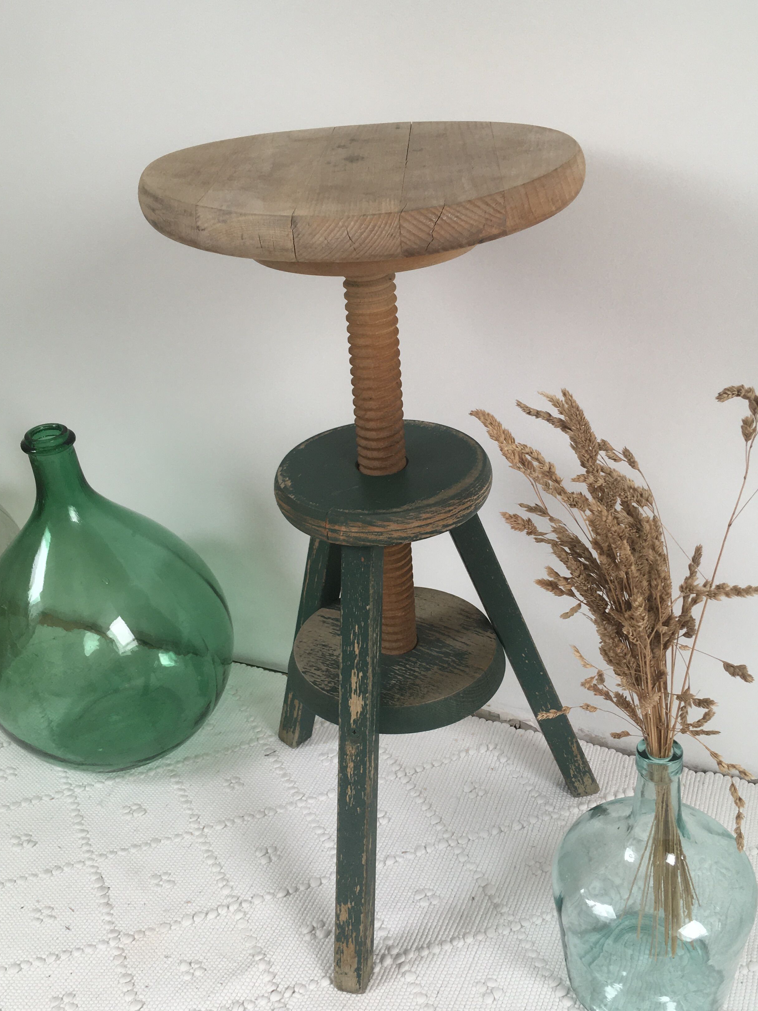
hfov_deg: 39.6
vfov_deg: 51.3
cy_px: 538
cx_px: 406
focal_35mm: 36
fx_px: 1051
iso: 32
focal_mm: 4.15
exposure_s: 1/50
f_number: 2.2
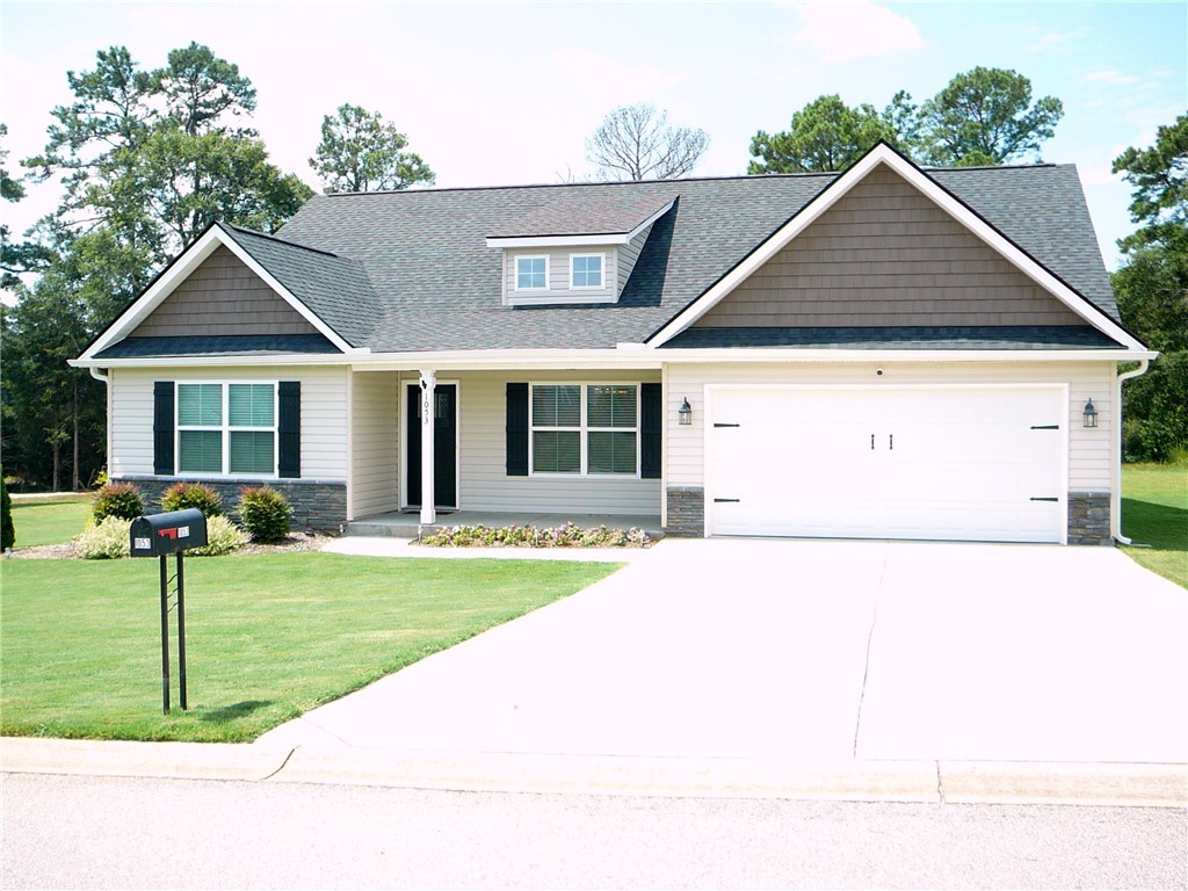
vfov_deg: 40.7
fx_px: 1201
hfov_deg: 52.6
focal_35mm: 35
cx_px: 594
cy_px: 446
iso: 80
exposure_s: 1/400
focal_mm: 5.2
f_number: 2.8
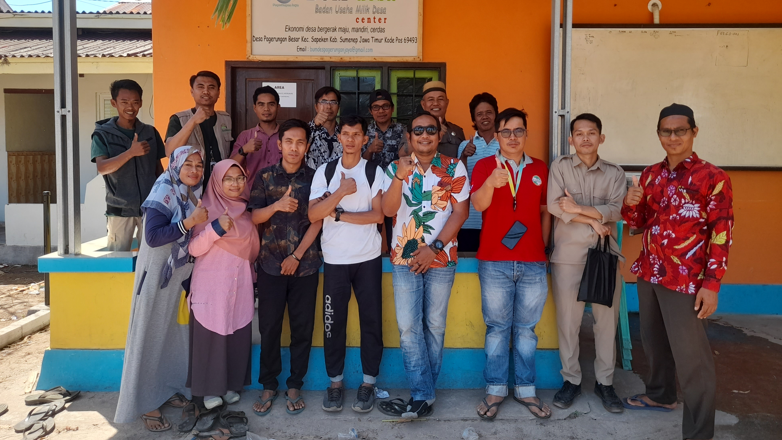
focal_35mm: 28
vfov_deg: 41.3
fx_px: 581
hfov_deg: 67.9
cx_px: 391
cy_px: 176
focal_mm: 4.6
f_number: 2
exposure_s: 1/118
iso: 20
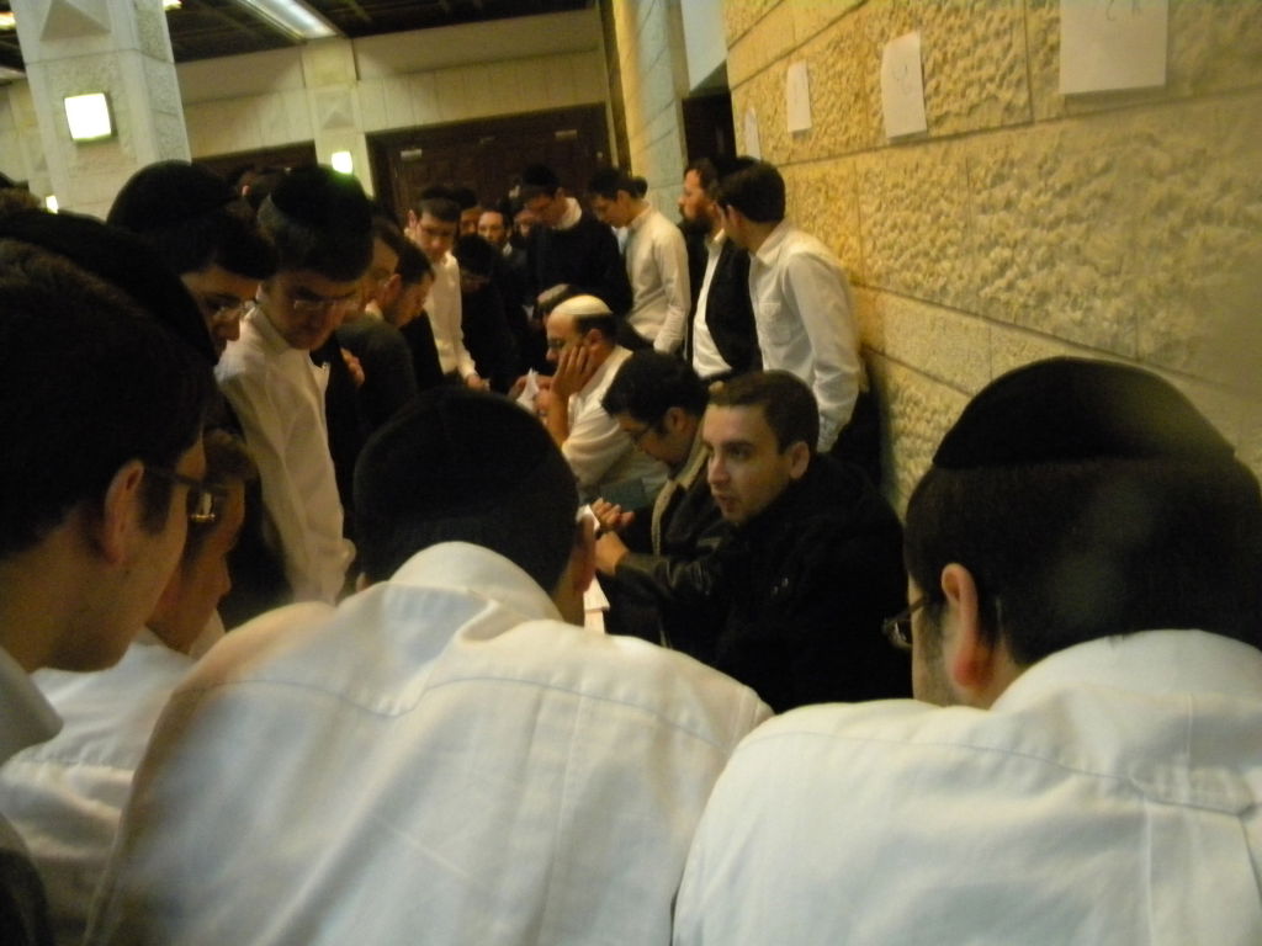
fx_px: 1021
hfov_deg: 63.4
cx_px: 631
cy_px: 473
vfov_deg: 49.7
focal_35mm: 28
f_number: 3.5
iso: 800
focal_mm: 5
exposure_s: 1/64.6
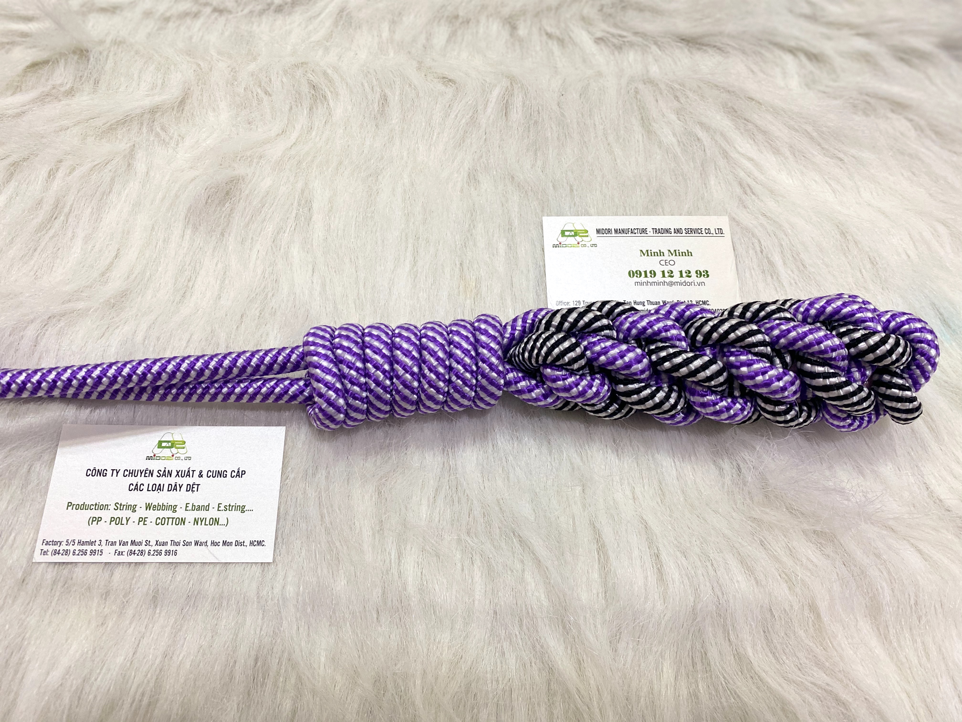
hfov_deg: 67.3
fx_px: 723
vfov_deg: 53.1
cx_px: 481
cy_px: 361
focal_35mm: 26
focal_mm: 4.25
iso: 125
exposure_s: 1/50
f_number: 1.8
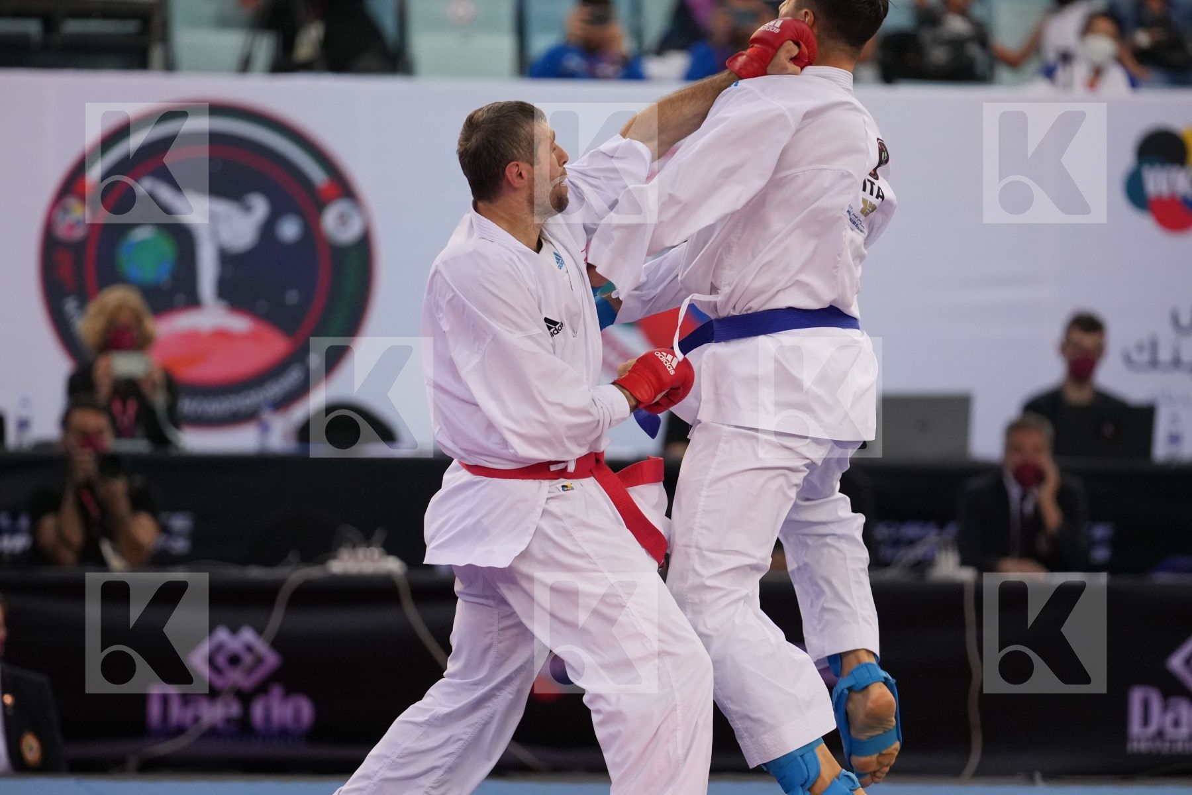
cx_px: 596
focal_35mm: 300
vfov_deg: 4.6
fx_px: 9933
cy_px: 398
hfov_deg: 6.9
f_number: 2.8
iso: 2000
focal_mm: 200
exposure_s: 1/1000
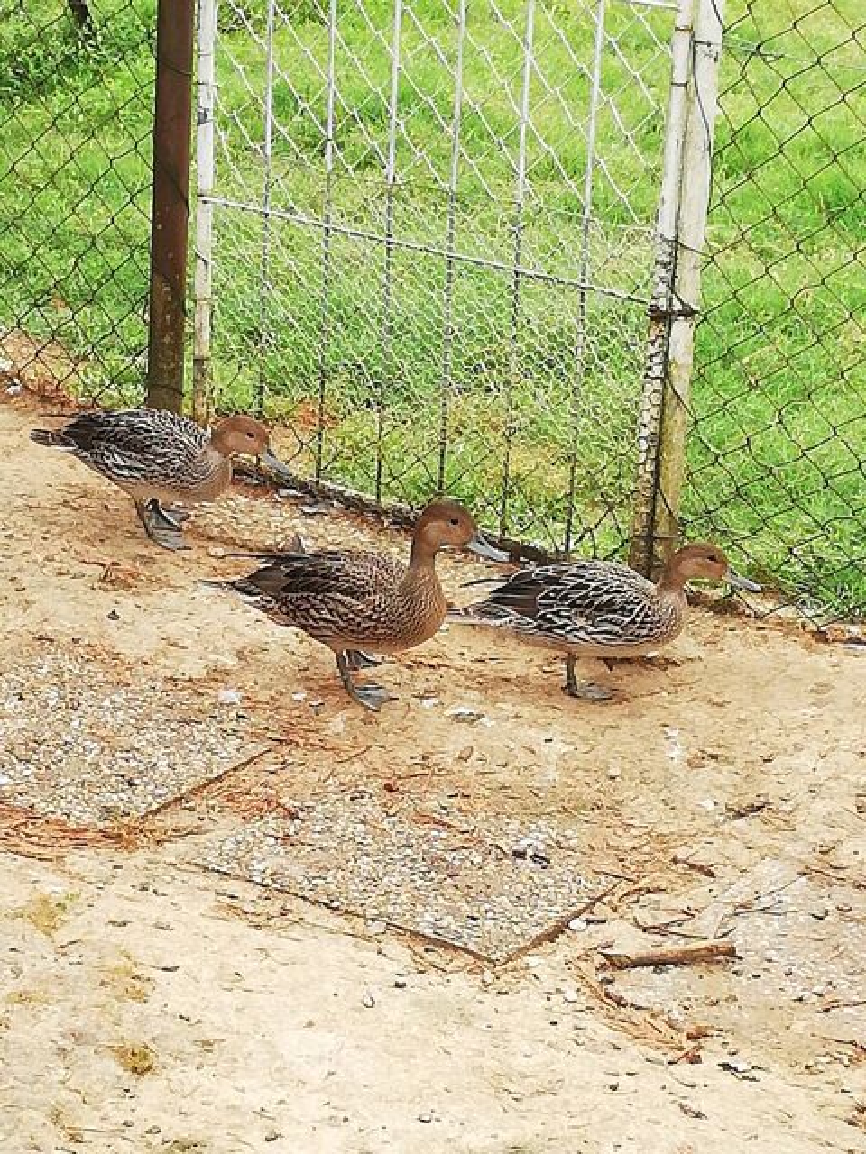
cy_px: 577
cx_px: 433
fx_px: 3469
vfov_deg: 18.9
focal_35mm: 104
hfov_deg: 14.2
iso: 50
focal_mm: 3.81
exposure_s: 1/224
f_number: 2.2
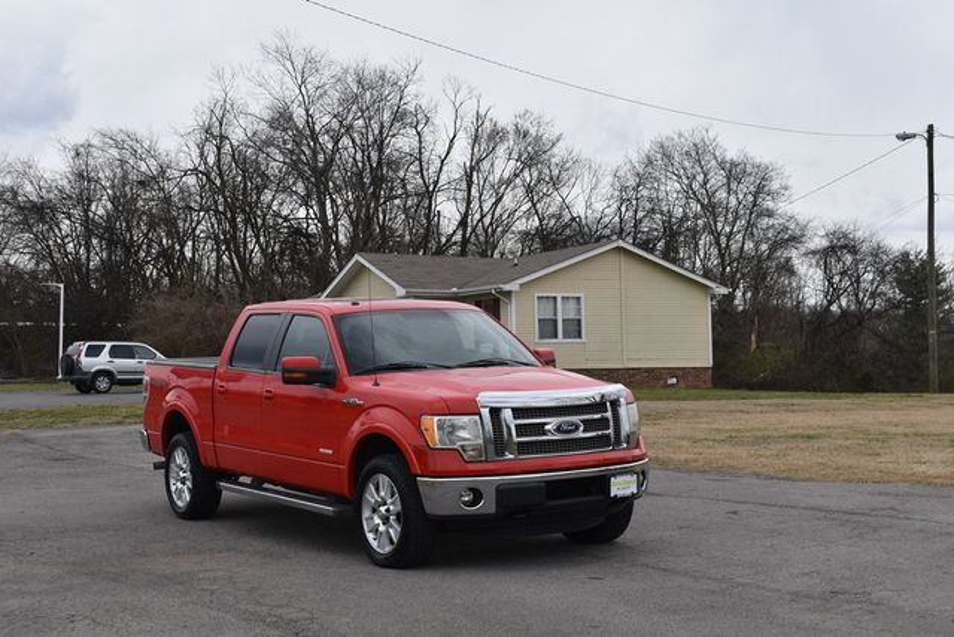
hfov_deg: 37.8
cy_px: 318
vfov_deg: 25.8
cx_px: 477
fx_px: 1391
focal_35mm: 52
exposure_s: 1/250
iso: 180
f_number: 8
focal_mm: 35
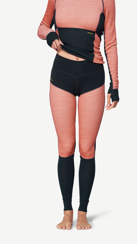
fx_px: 743
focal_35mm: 115
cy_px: 123
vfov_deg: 18.6
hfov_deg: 10.5
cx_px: 72
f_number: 5.6
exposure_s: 1/50
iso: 100
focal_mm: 109
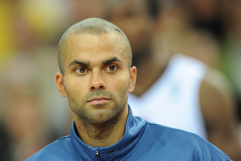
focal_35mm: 600
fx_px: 4014
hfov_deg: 3.4
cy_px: 80
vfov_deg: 2.3
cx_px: 120
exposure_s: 1/500
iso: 3200
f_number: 5.6
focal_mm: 600
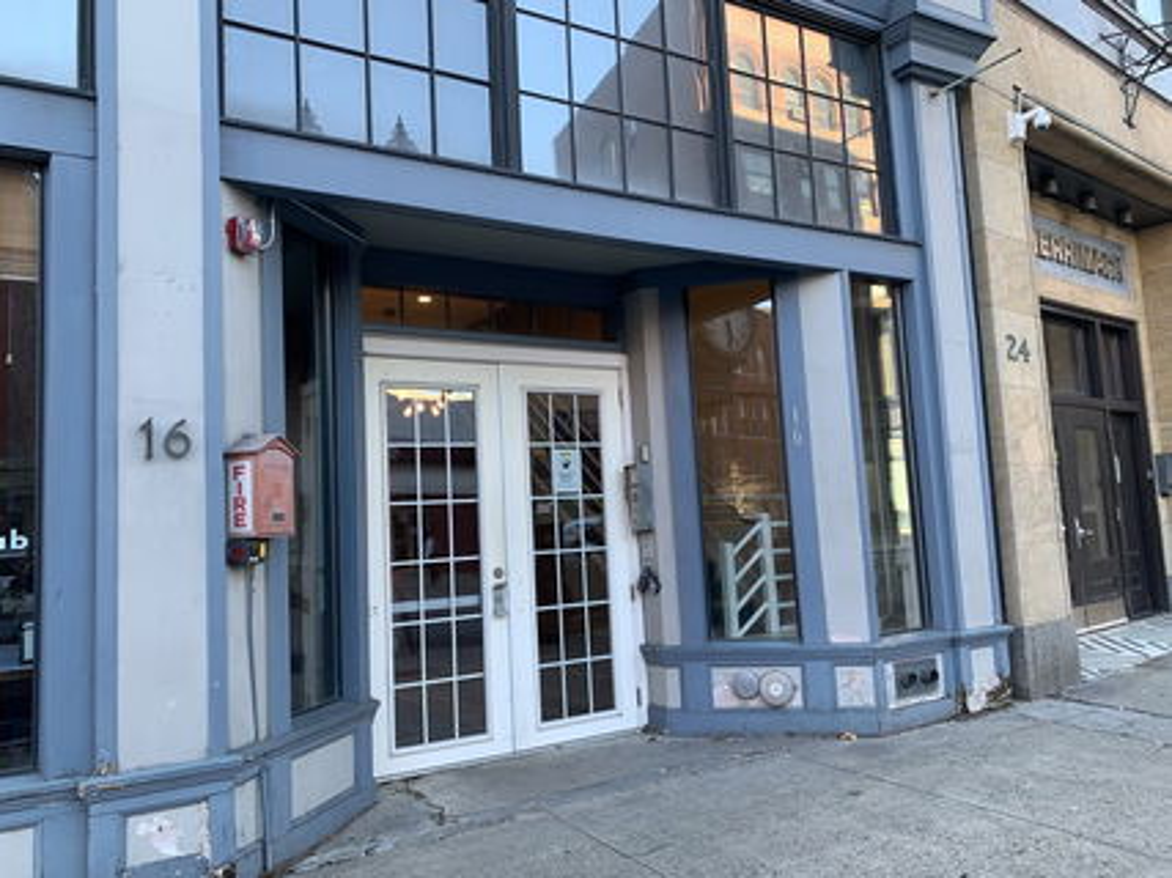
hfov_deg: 67.3
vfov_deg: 53.0
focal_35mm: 26
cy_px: 439
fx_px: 880
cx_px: 586
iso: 40
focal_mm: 4.25
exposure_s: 1/122
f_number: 1.8
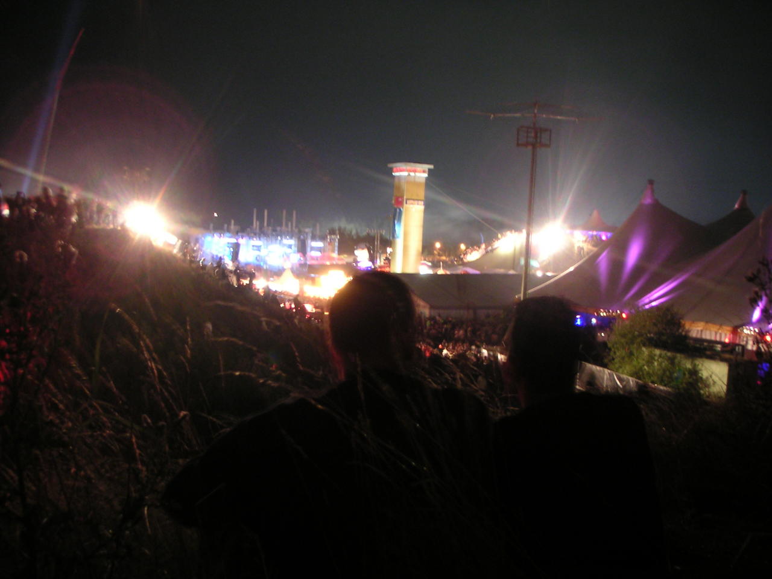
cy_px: 290
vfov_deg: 38.7
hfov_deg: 50.1
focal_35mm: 37
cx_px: 386
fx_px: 825
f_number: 2.8
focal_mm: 5.7
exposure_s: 2
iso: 100
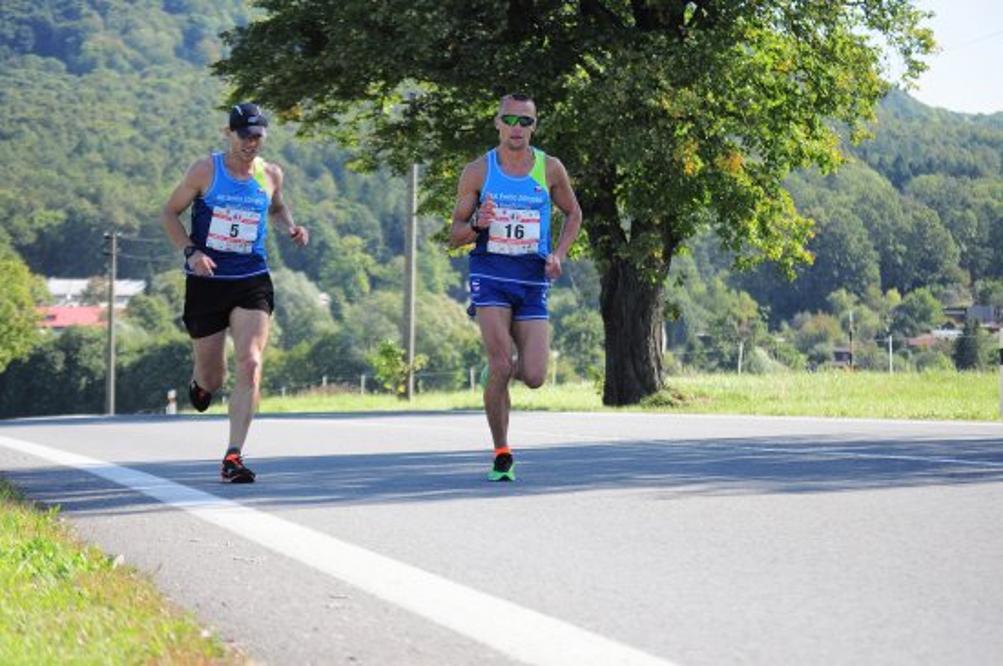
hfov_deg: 20.0
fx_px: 2838
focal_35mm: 102
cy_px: 333
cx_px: 502
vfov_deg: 13.4
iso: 400
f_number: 4.2
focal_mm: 68
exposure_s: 1/1250
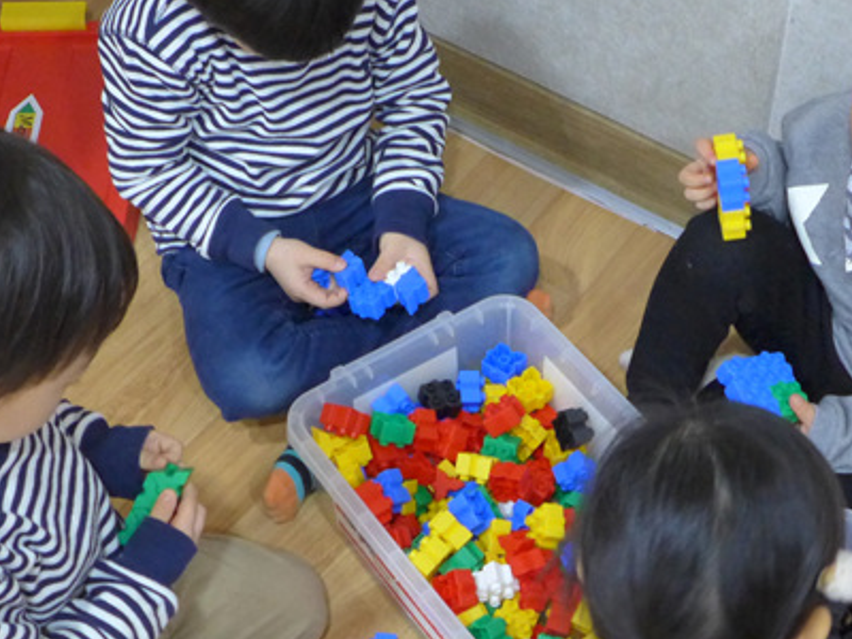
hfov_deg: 27.7
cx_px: 532
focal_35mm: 70
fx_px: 1723
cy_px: 430
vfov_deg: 20.9
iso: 800
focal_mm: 6.9
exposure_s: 1/60
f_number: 2.8
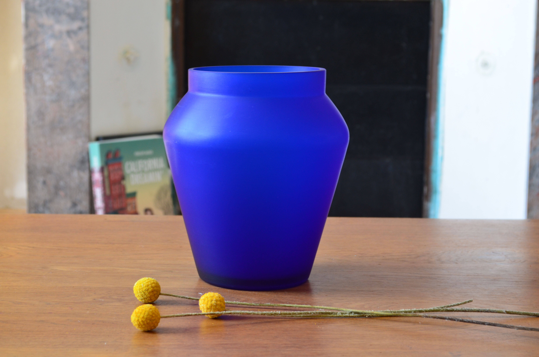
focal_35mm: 82
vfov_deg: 16.5
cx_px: 270
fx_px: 1233
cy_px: 178
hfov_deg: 24.7
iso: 400
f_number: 8
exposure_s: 1/20
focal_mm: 55
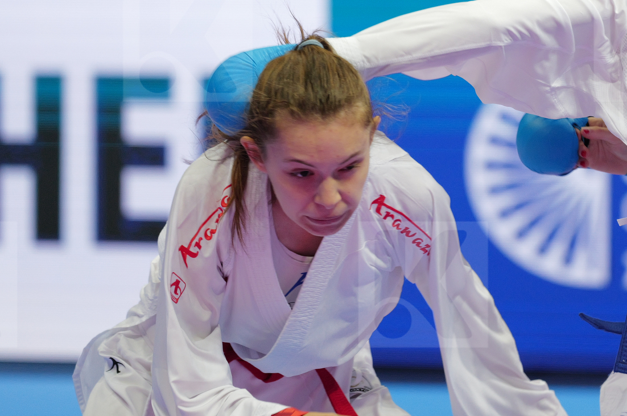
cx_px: 423
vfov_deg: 3.3
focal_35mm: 415
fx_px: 7216
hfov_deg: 5.0
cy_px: 39
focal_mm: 183
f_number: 2.8
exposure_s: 1/1000
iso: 1600
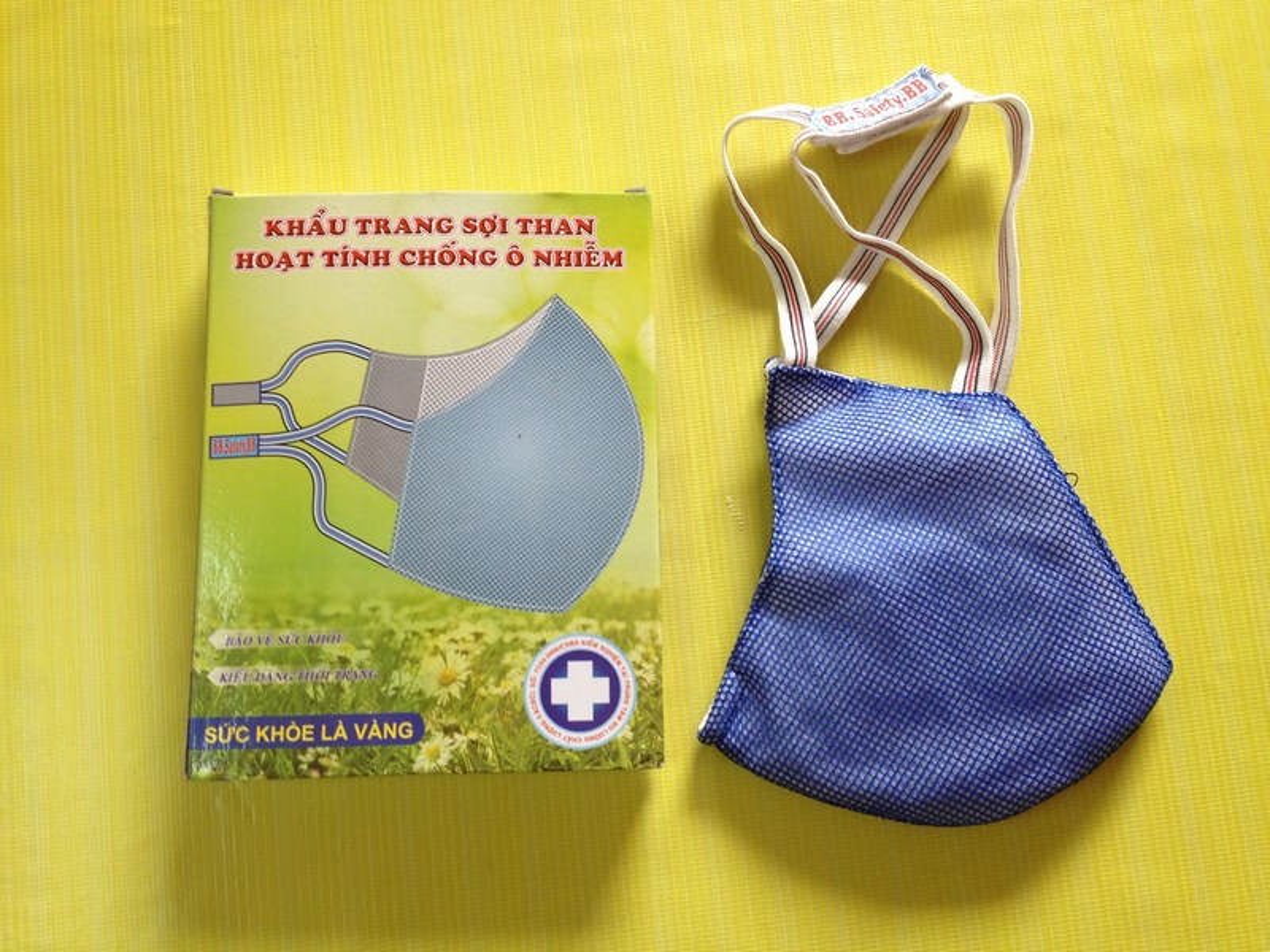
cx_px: 635
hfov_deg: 52.6
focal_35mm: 35
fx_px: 1284
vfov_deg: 40.7
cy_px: 476
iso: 50
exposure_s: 1/24
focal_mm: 4.28
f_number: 2.4
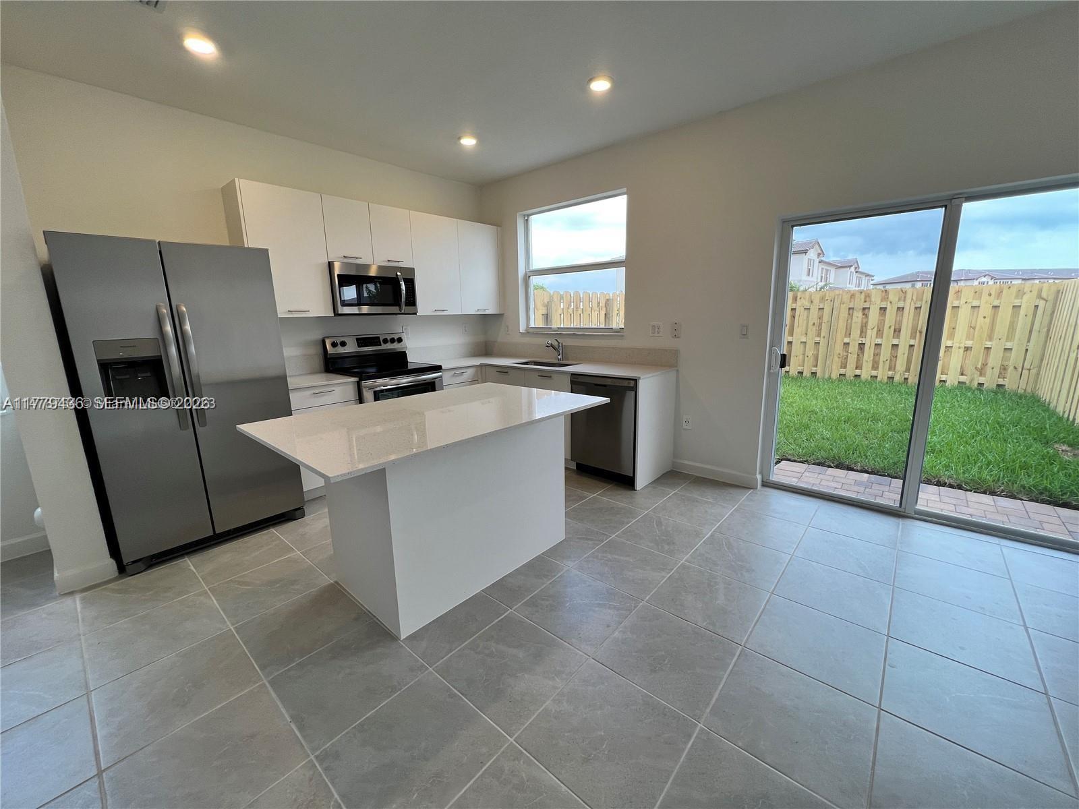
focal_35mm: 13
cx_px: 540
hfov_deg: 106.2
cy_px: 404
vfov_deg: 89.9
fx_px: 405
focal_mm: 1.57
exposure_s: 1/120
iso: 50
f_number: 1.8
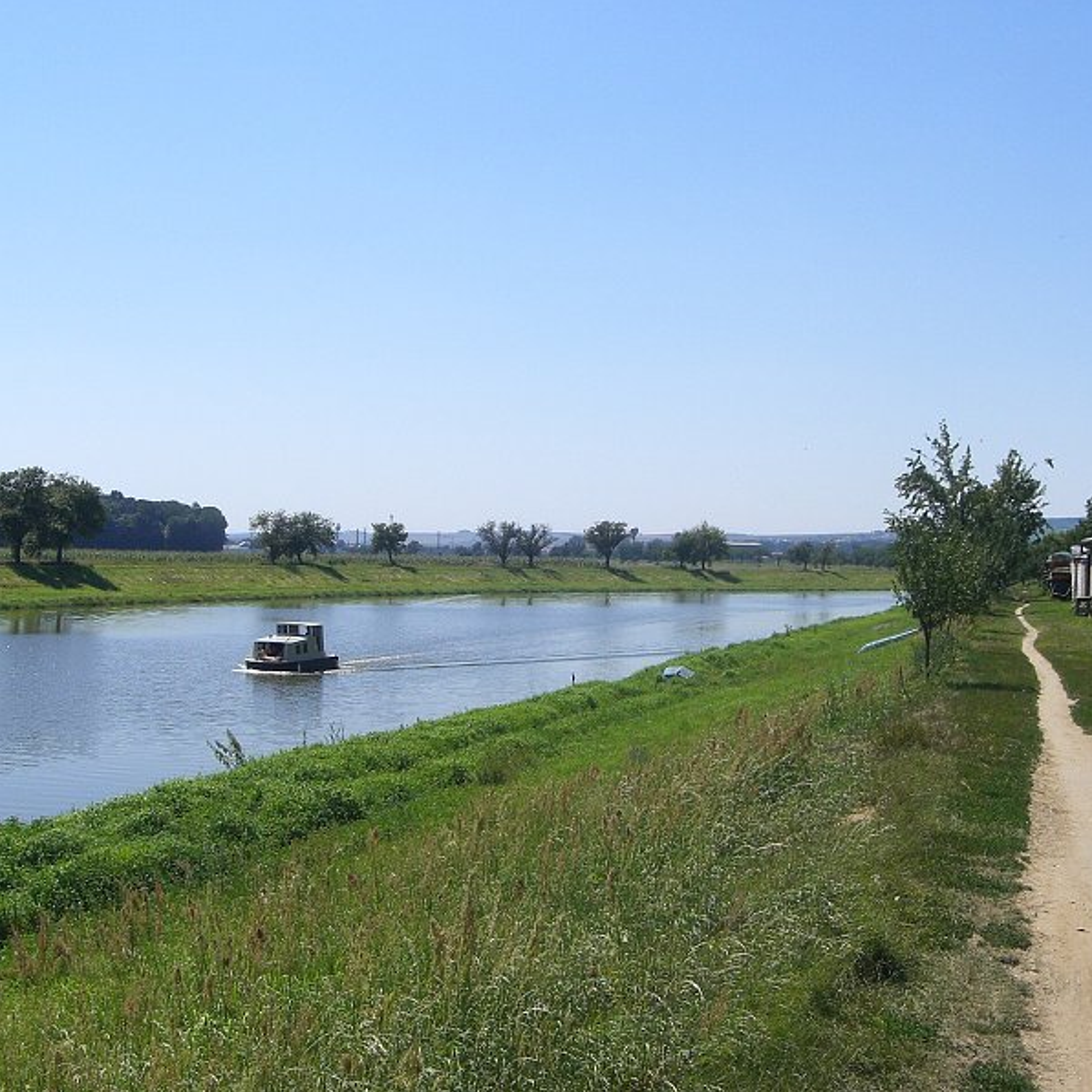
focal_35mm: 45
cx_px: 554
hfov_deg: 37.6
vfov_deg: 37.6
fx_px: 1606
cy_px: 545
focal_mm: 6.3
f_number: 4.4
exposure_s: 1/1000
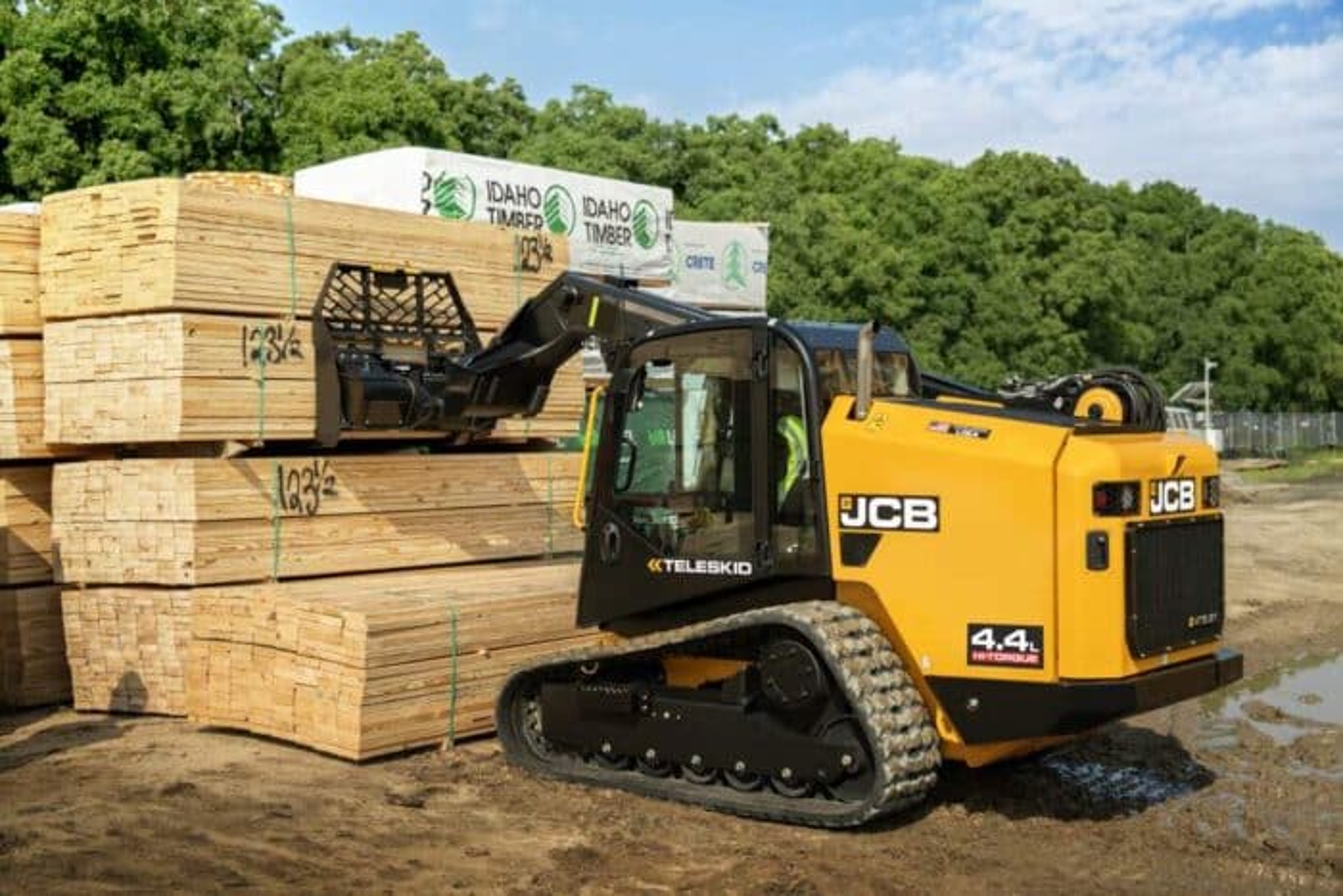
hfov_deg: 41.1
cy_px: 448
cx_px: 672
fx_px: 1791
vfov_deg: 28.1
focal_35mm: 48
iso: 800
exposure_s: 1/1250
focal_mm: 48
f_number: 2.8
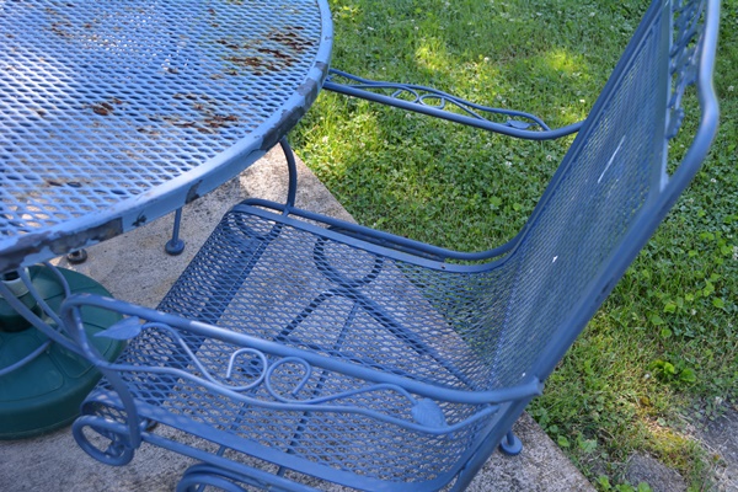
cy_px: 246
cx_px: 369
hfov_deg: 49.6
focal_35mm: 39
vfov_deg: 34.2
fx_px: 799
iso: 360
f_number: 5.6
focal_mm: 26
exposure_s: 1/125
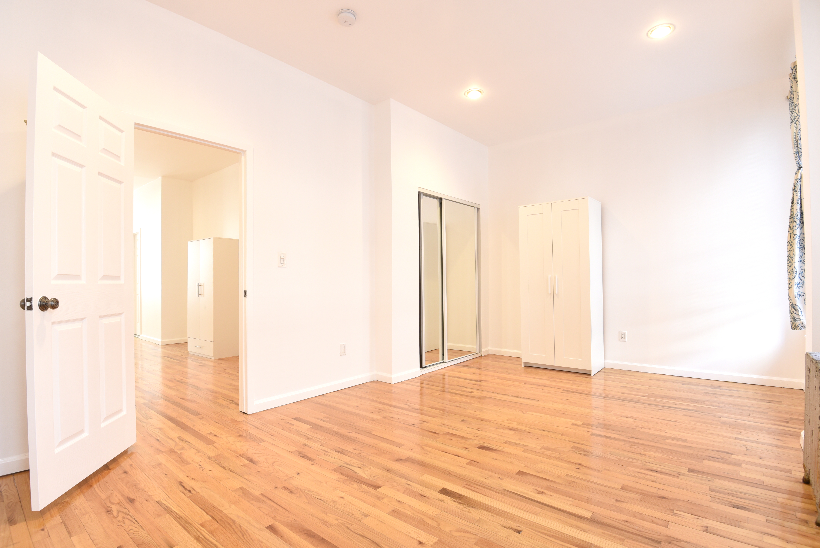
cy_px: 274
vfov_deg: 70.5
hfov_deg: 93.3
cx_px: 410
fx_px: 387
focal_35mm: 17
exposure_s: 1/15
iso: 640
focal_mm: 17
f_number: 7.1
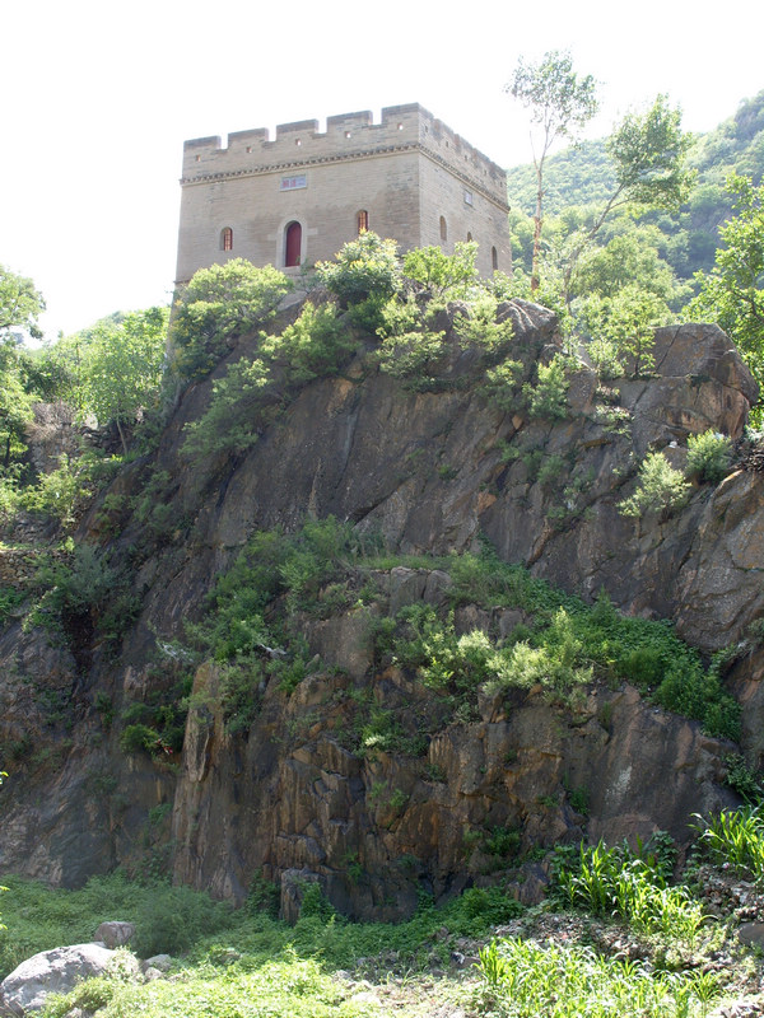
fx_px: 1295
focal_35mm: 44
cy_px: 509
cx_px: 382
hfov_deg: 32.9
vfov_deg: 42.9
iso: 80
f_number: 3.9
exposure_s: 1/125
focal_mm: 9.9
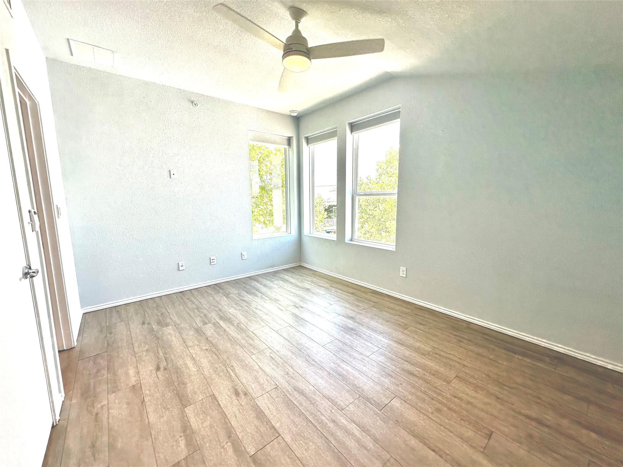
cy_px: 234
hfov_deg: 102.1
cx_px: 312
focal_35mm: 14
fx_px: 252
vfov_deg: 85.7
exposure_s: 1/186
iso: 40
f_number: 2.2
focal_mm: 2.22
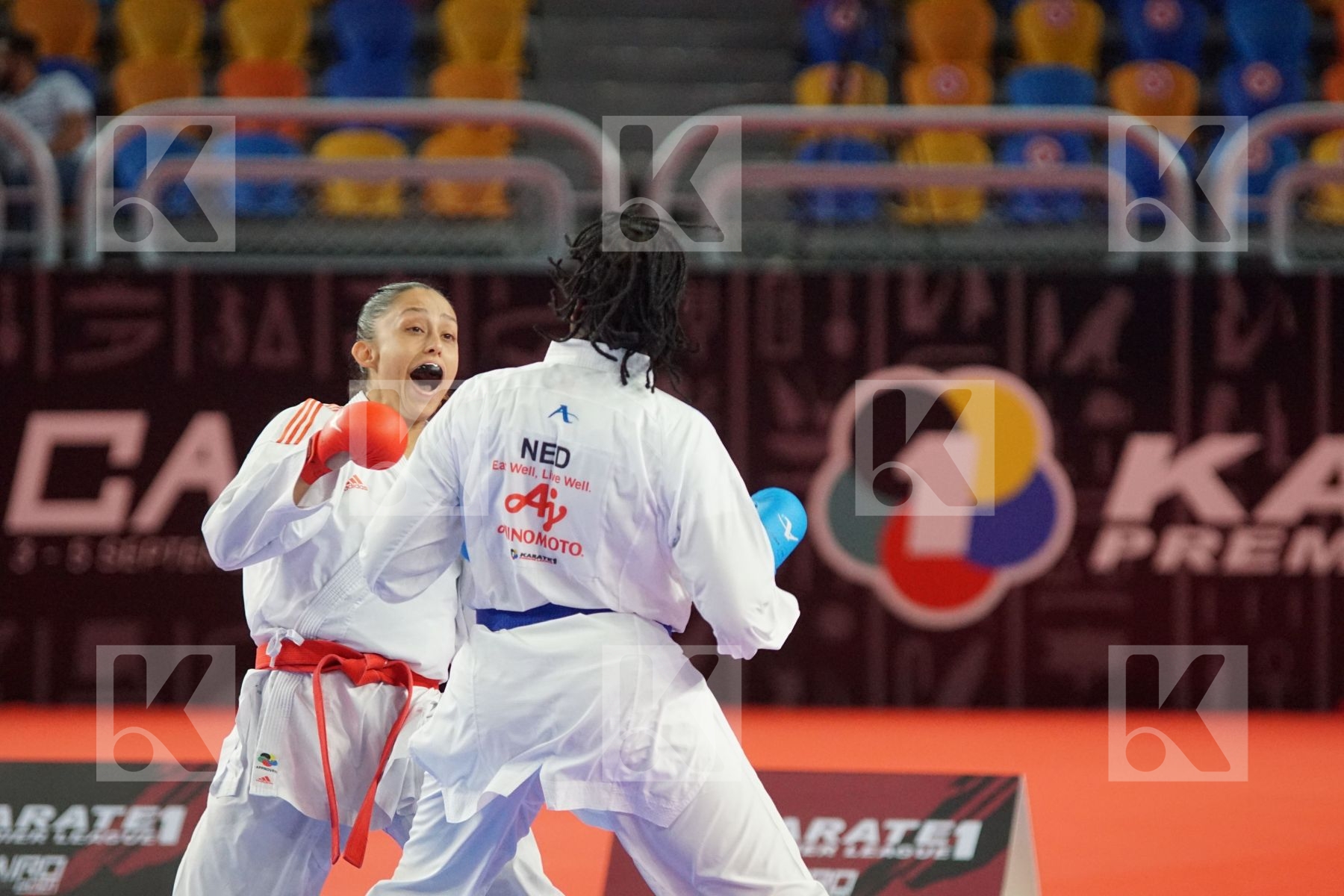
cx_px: 672
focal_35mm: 240
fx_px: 8959
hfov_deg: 8.6
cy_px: 448
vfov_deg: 5.7
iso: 3200
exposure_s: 1/1600
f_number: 2.8
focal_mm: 160
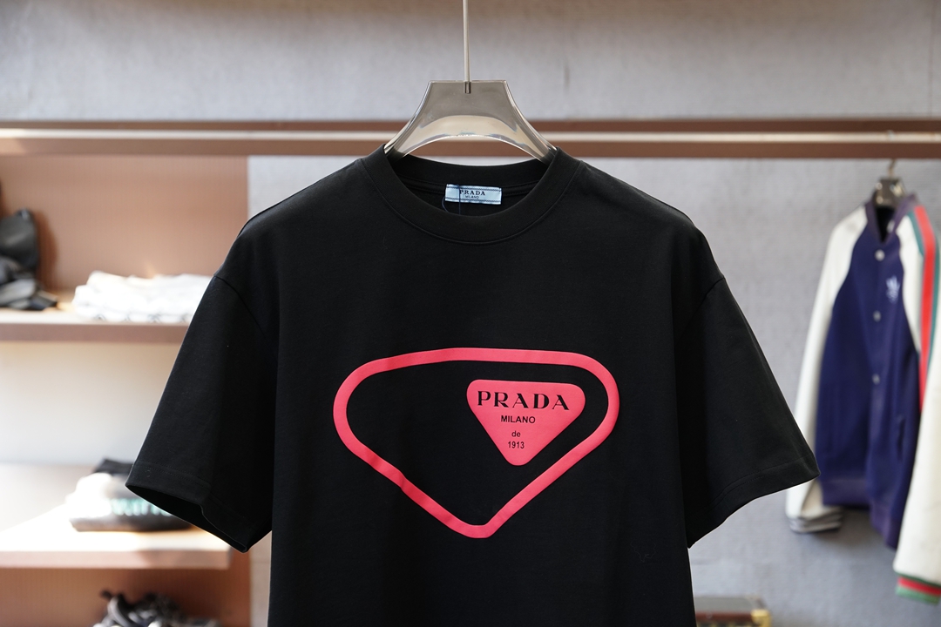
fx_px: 1960
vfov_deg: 18.2
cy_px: 314
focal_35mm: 75
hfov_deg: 27.0
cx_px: 470
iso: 400
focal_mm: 50
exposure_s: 1/125
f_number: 4
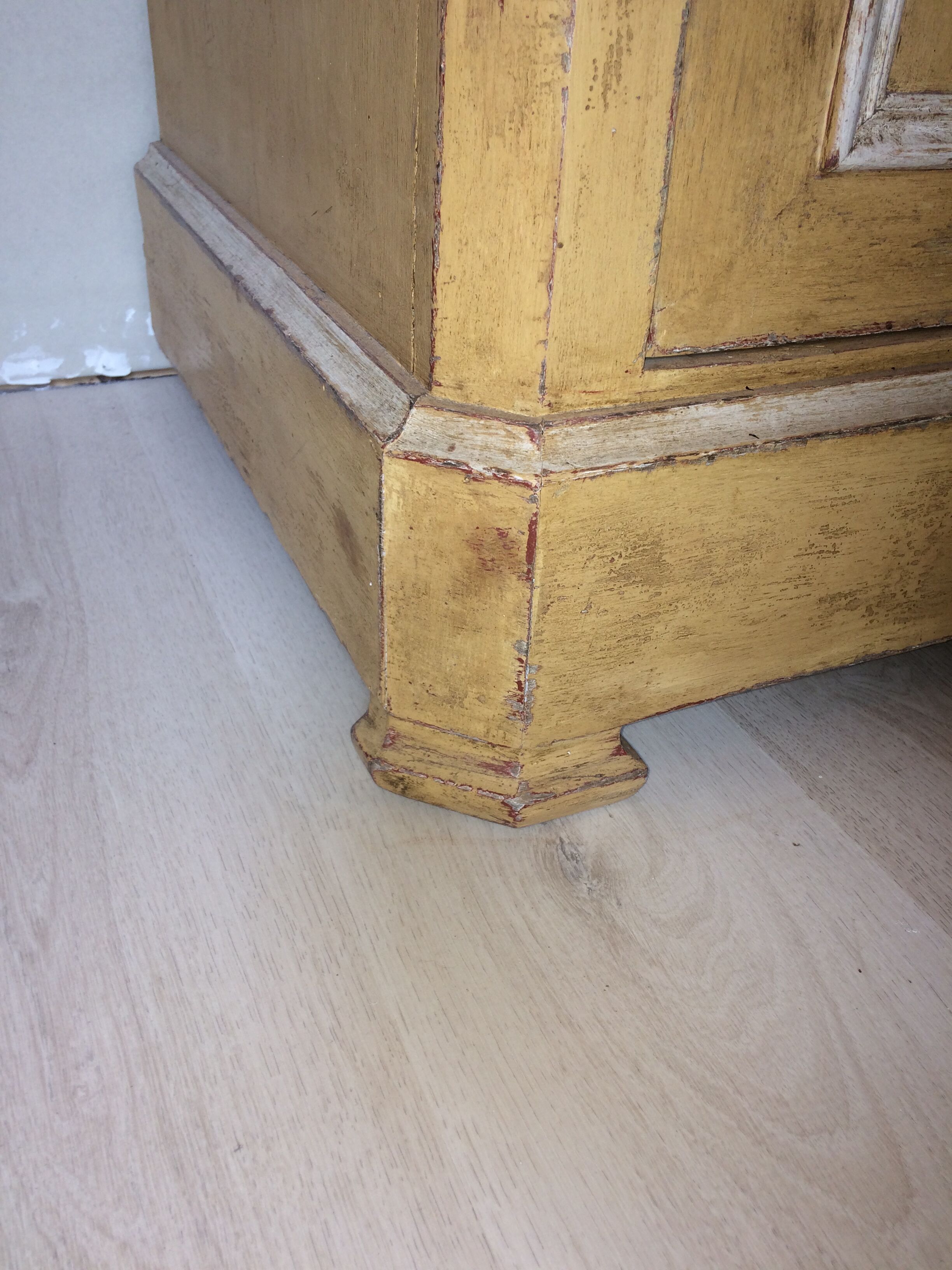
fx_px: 1063
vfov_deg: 61.7
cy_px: 635
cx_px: 476
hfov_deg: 48.2
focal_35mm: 29
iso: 32
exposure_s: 1/77
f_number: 2.2
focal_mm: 4.15
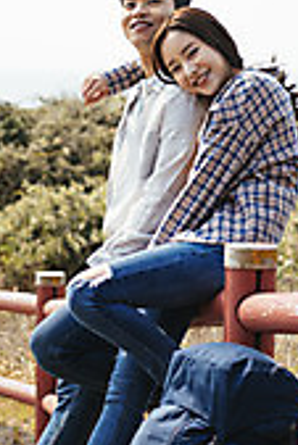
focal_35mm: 118
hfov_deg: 11.6
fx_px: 1462
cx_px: 99
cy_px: 132
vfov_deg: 17.3
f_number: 2.8
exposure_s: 1/2500
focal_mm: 50
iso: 100
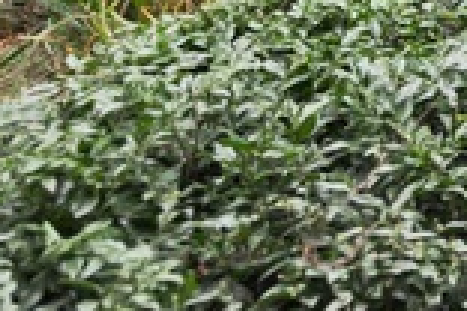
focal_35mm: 82
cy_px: -404
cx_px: 1024
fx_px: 1064
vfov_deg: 13.1
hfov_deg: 16.3
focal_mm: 16
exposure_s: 1/40
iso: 400
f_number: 3.2
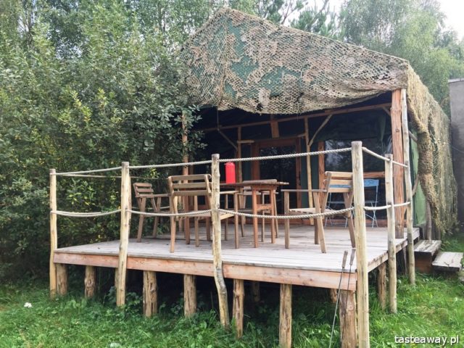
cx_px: 232
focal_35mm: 29
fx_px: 389
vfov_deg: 48.2
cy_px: 174
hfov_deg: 61.7
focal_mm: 4.15
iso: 32
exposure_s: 1/347
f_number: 2.2
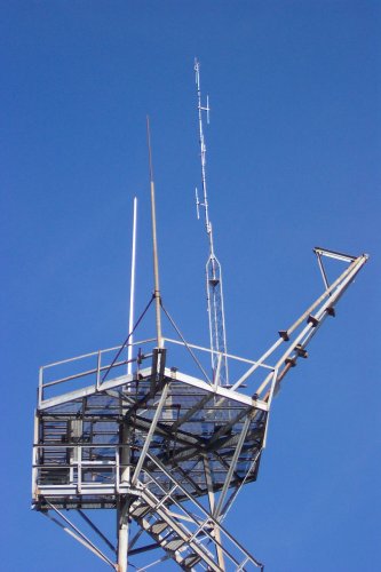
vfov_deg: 18.0
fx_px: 1811
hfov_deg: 12.0
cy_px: 286
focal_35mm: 114
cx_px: 190
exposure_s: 1/700
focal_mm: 24
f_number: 4.8
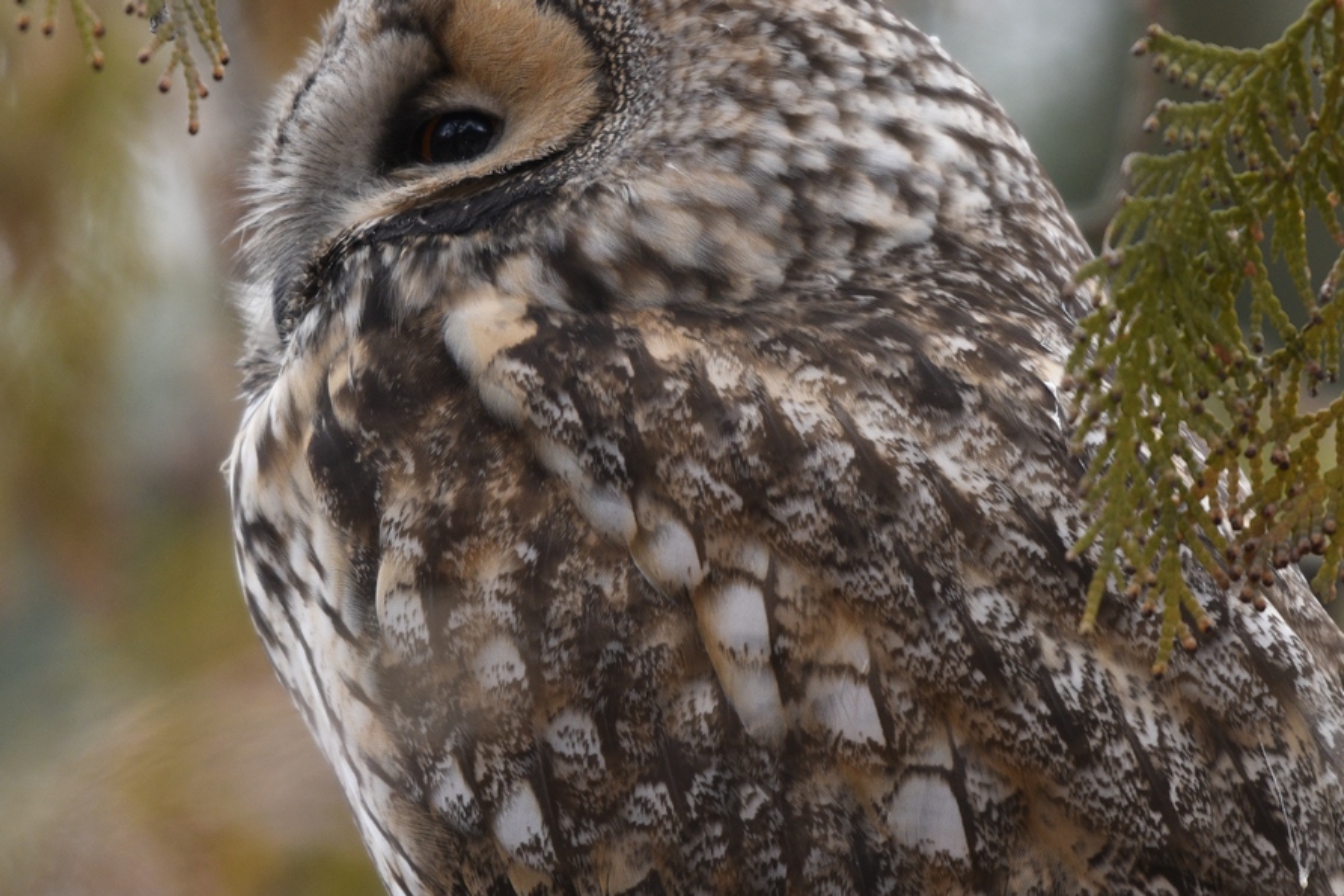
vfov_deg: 1.3
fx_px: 39652
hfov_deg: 1.9
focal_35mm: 1062
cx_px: 482
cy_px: 286
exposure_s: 1/50
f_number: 5.6
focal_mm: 390
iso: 500
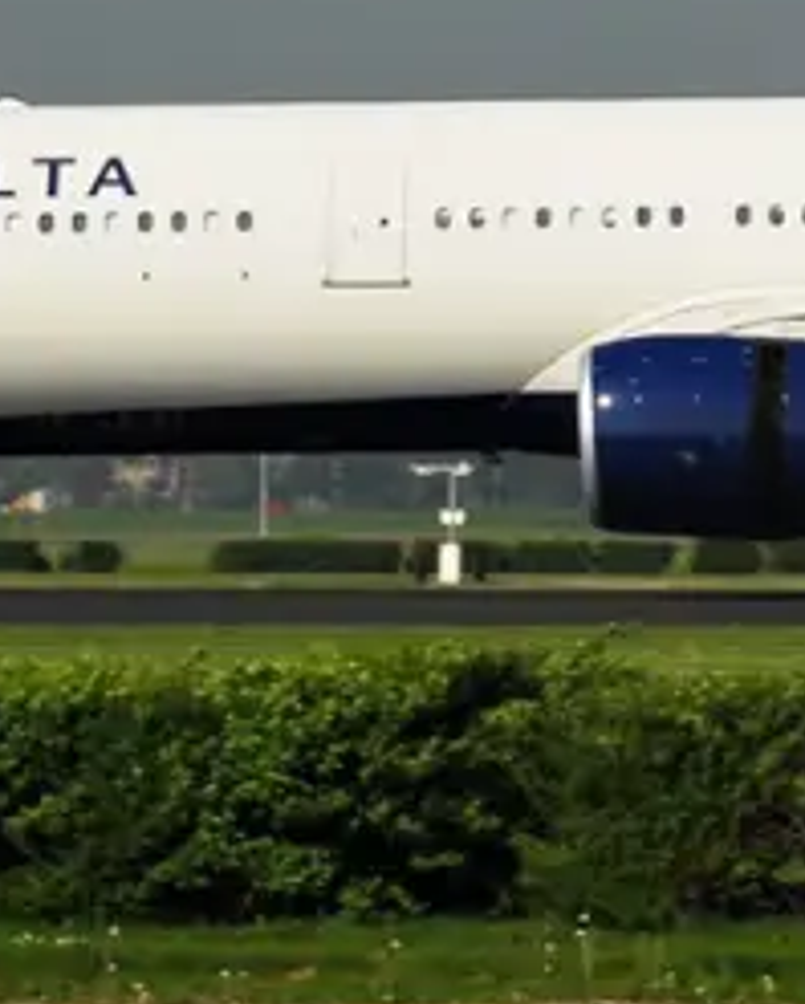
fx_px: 12136
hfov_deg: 3.8
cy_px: 254
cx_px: 1277
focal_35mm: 408
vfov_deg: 4.7
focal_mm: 70
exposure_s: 1/500
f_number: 8
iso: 100
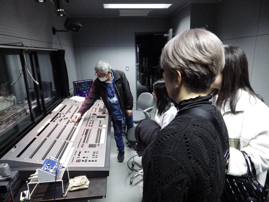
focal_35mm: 22
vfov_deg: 61.1
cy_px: 101
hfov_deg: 76.4
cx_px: 134
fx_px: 171
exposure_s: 1/20
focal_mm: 4
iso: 800
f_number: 3.1
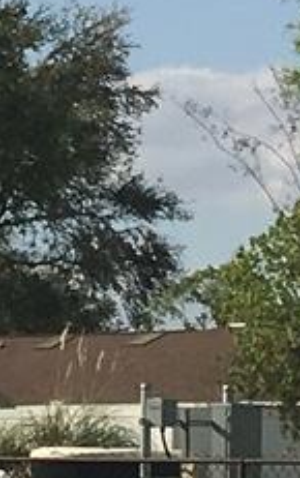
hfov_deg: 4.4
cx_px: -1094
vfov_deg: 7.8
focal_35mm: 268
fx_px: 3495
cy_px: 524
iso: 25
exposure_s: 1/2404
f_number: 2.2
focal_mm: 4.15
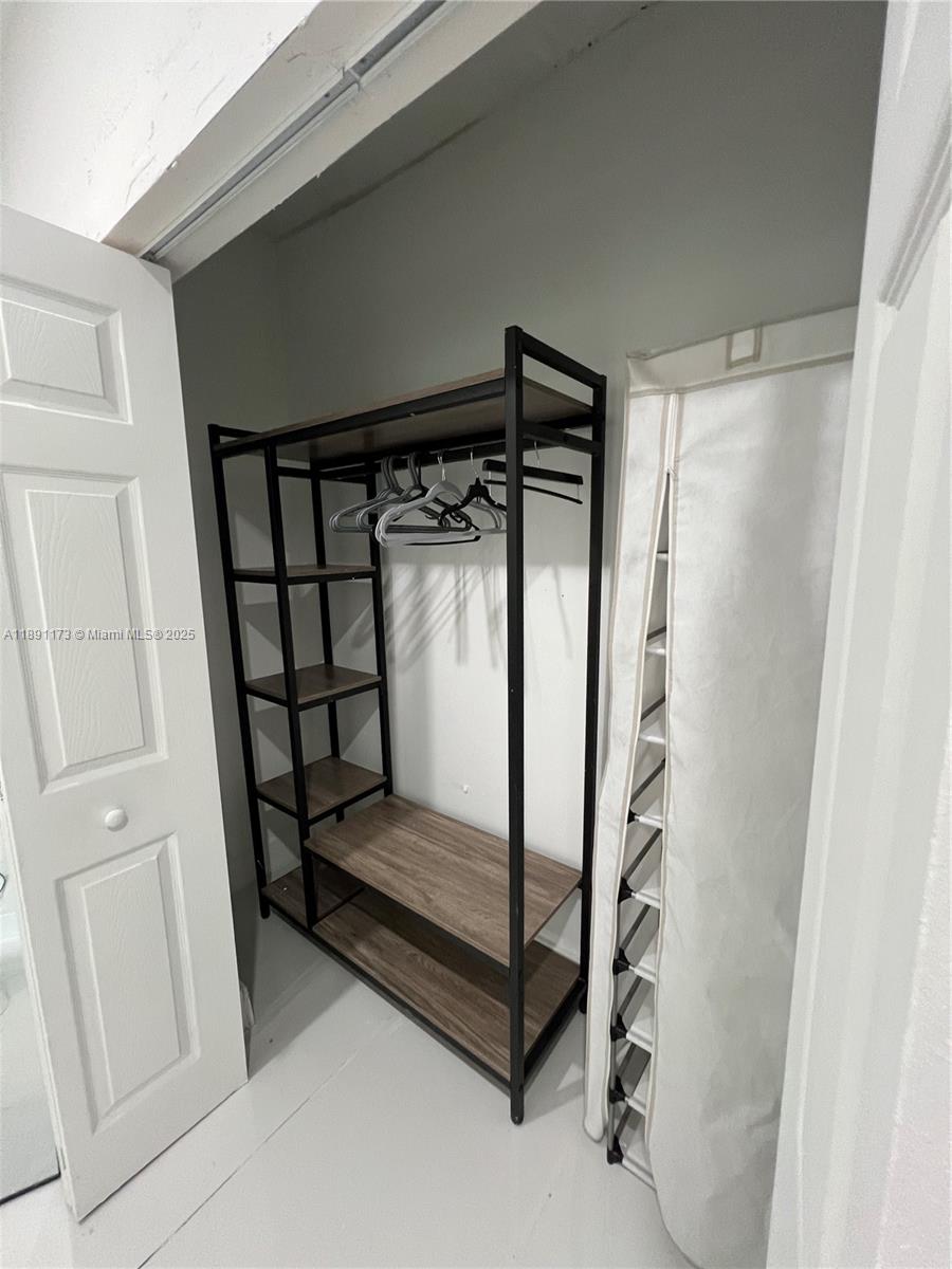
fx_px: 477
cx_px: 476
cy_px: 634
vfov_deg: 106.2
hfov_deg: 89.9
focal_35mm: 13
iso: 320
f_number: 1.8
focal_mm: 1.57
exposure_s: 1/60
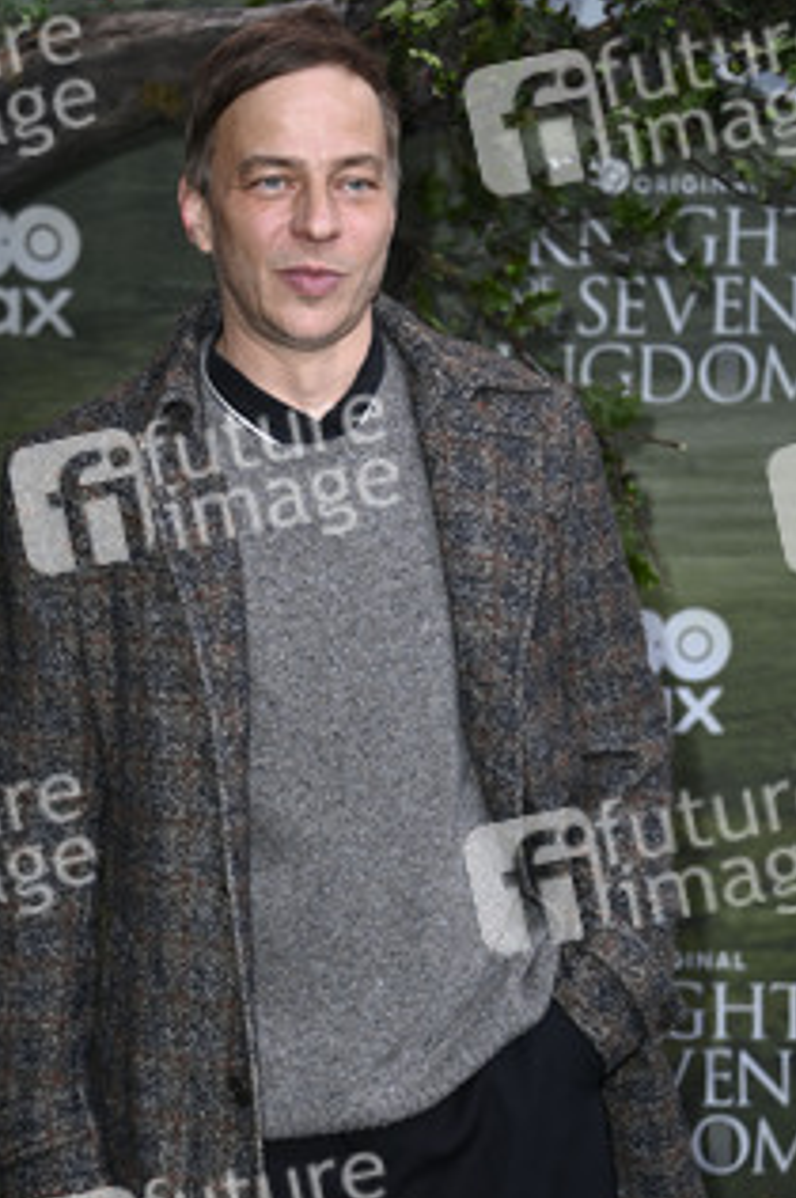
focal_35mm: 114
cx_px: 315
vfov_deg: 18.0
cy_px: 675
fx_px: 3789
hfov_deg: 12.0
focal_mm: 90
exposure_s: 1/250
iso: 640
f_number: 5.6
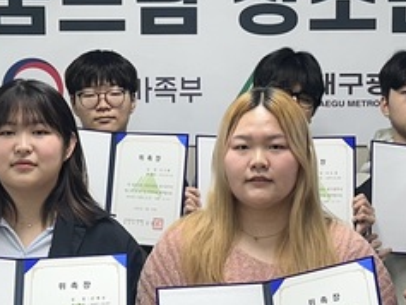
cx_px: 199
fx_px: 1068
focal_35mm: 91
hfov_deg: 21.5
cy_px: 217
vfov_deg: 16.2
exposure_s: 1/120
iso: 125
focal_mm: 6.86
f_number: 1.78
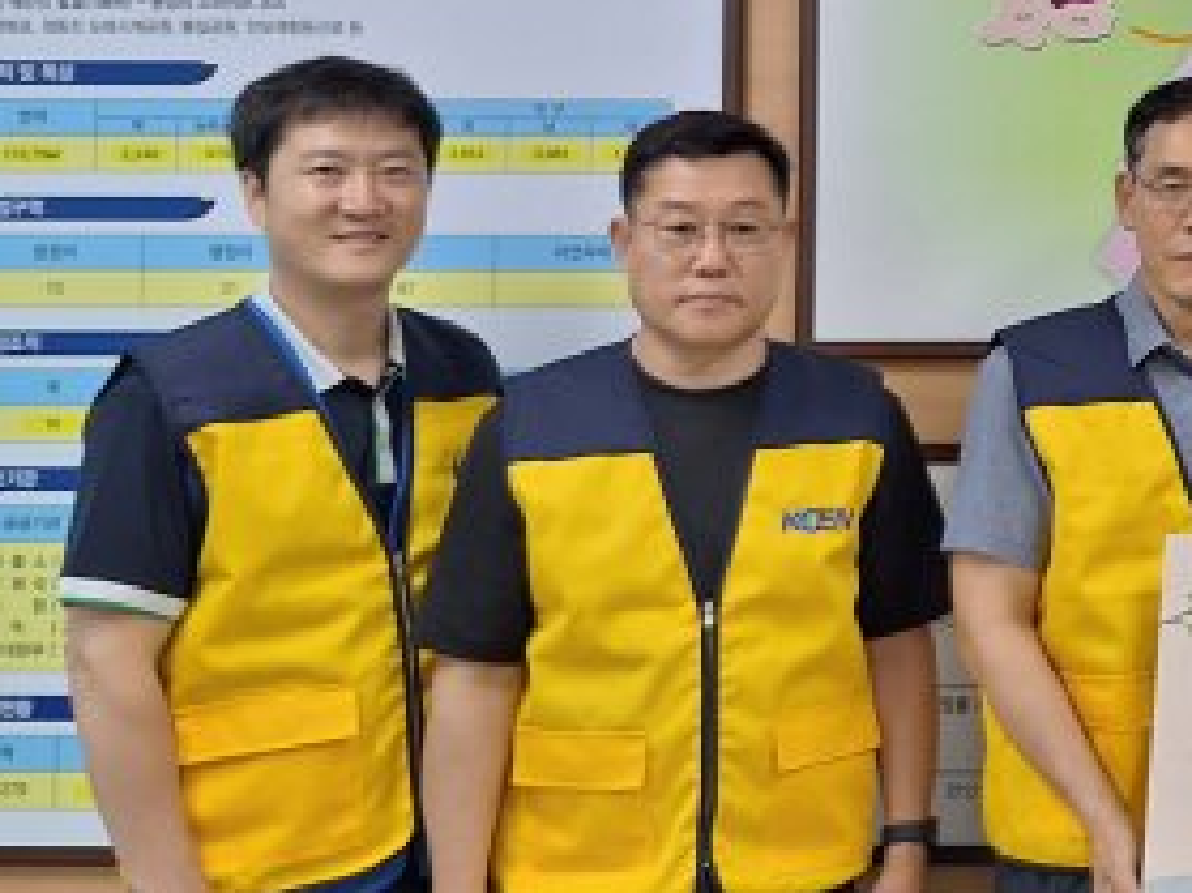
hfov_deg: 26.2
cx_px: 1431
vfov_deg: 21.9
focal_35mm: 66
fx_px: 2272
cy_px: 141
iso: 80
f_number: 1.8
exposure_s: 1/60
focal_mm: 5.54
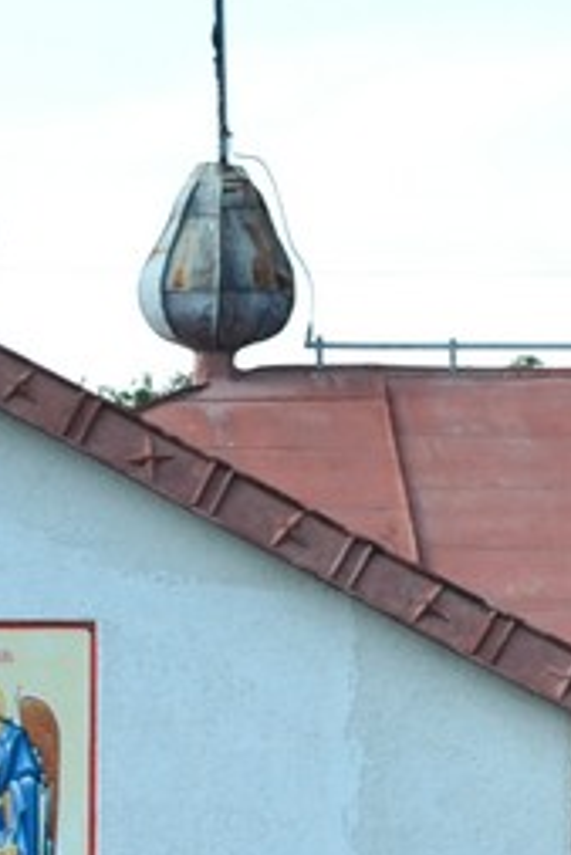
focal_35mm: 242
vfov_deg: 8.4
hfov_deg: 5.5
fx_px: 5749
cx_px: -848
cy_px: 1058
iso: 400
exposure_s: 1/200
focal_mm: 34
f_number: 10
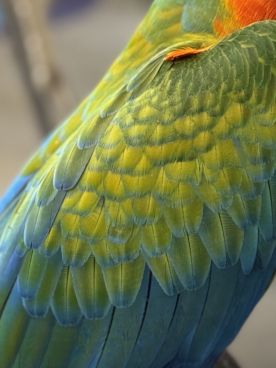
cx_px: 140
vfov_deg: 15.0
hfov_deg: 11.3
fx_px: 1392
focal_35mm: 131
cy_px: 250
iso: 320
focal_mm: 6.76
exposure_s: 1/40
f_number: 1.78
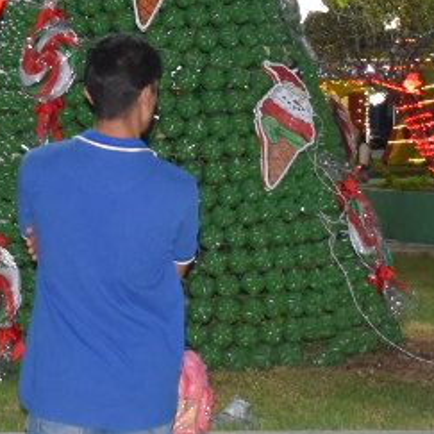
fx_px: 2170
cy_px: 30
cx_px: 252
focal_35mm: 153
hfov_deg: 11.4
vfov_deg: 11.3
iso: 1100
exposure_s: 1/60
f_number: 3.5
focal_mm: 18
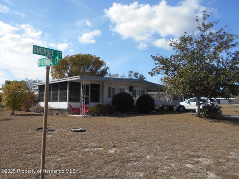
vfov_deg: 53.1
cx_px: 120
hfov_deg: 67.3
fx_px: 180
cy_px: 90
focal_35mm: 26
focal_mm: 4.6
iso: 80
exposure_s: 1/1000
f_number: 3.2
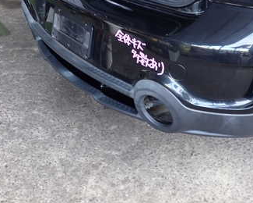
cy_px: 67
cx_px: 141
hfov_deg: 34.7
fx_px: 404
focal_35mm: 54
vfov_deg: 27.9
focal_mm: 5.4
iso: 200
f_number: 2.3
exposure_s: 1/60
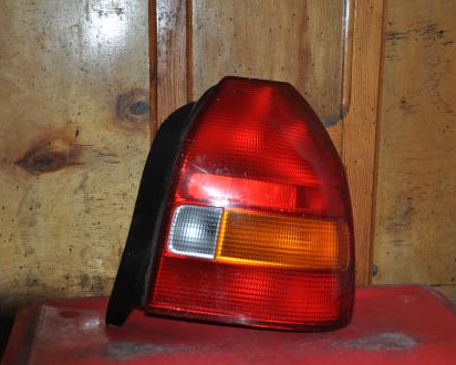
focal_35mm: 58
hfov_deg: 32.5
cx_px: 245
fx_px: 783
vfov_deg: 26.3
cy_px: 182
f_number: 4.2
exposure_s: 1/60
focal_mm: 34
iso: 800
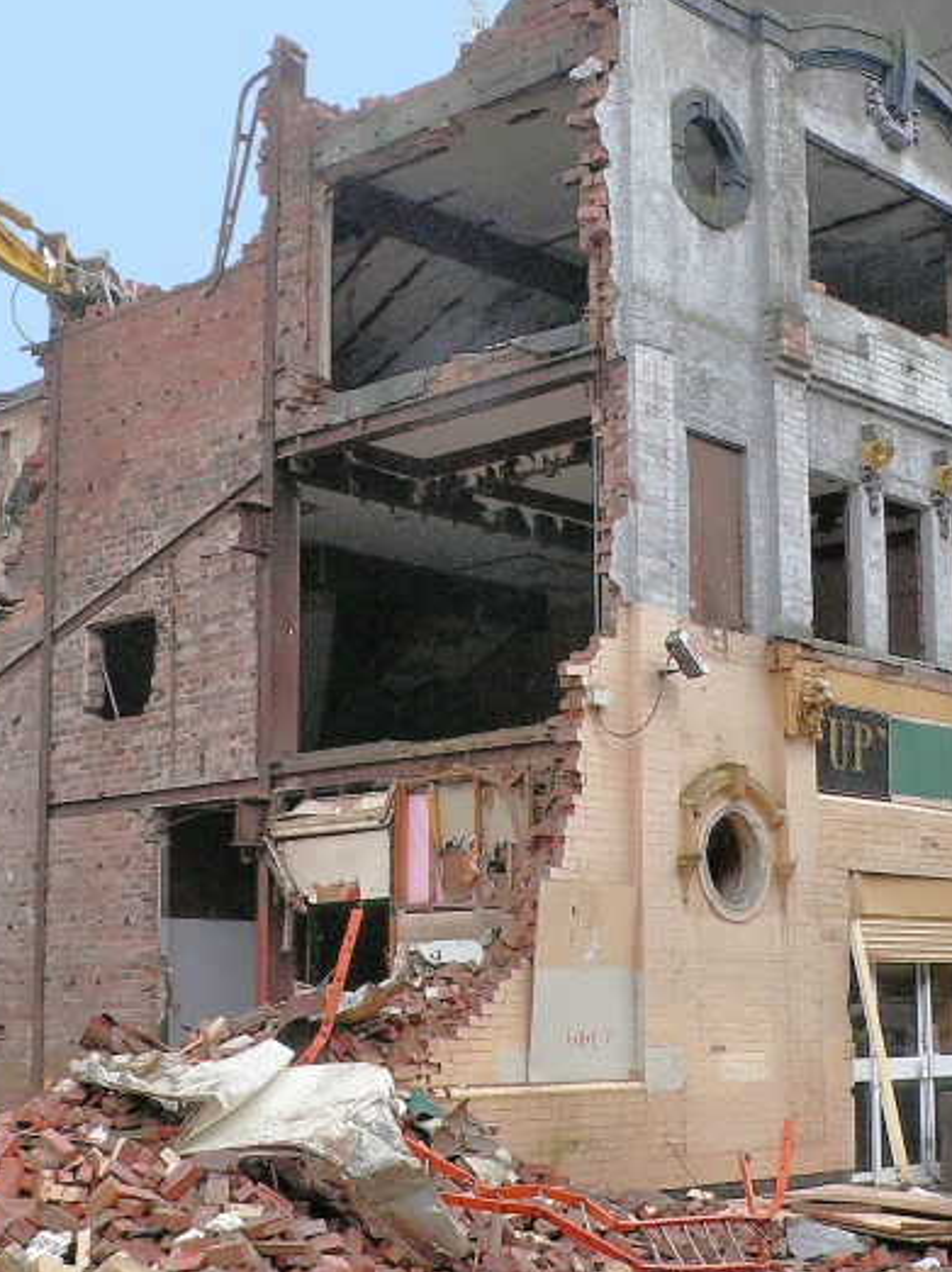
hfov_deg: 26.5
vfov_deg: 35.0
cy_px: 648
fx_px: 2018
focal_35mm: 55
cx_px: 488
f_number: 4
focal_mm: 6.8
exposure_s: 1/160
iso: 200
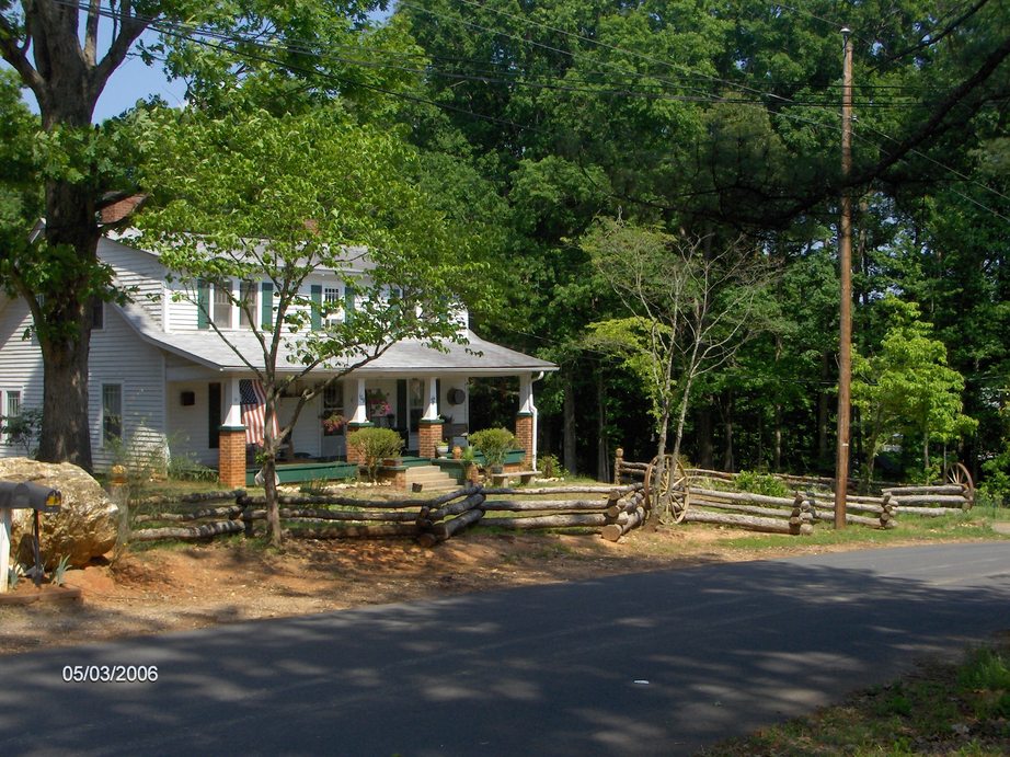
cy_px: 378
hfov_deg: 38.9
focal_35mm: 49
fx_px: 1429
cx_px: 505
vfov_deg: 29.7
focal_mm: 8.19
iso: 100
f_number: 5
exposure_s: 1/382
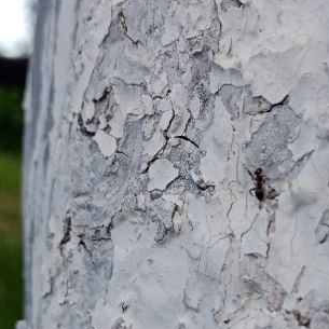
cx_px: 203
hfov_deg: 31.0
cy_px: 276
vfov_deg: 30.1
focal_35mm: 55
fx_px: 591
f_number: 1.8
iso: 113
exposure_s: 1/328
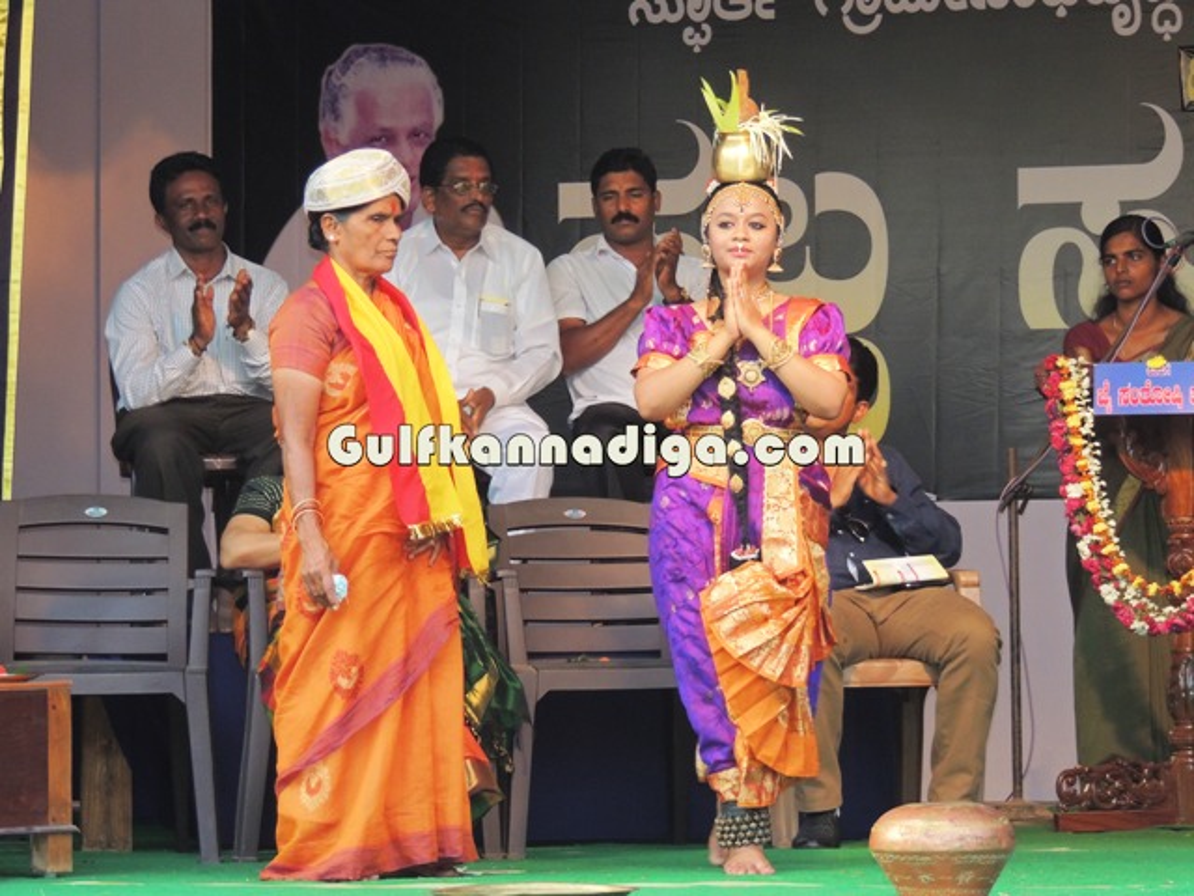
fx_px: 5001
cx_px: 597
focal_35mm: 145
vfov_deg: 10.2
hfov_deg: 13.6
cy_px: 448
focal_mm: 25.8
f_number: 4.4
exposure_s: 1/80
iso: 400
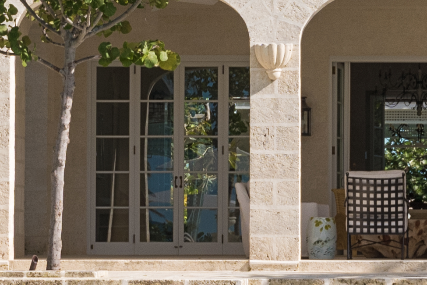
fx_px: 2597
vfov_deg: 6.3
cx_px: 421
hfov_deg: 9.3
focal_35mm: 219
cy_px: 154
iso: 250
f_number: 8
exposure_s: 1/640
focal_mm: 29
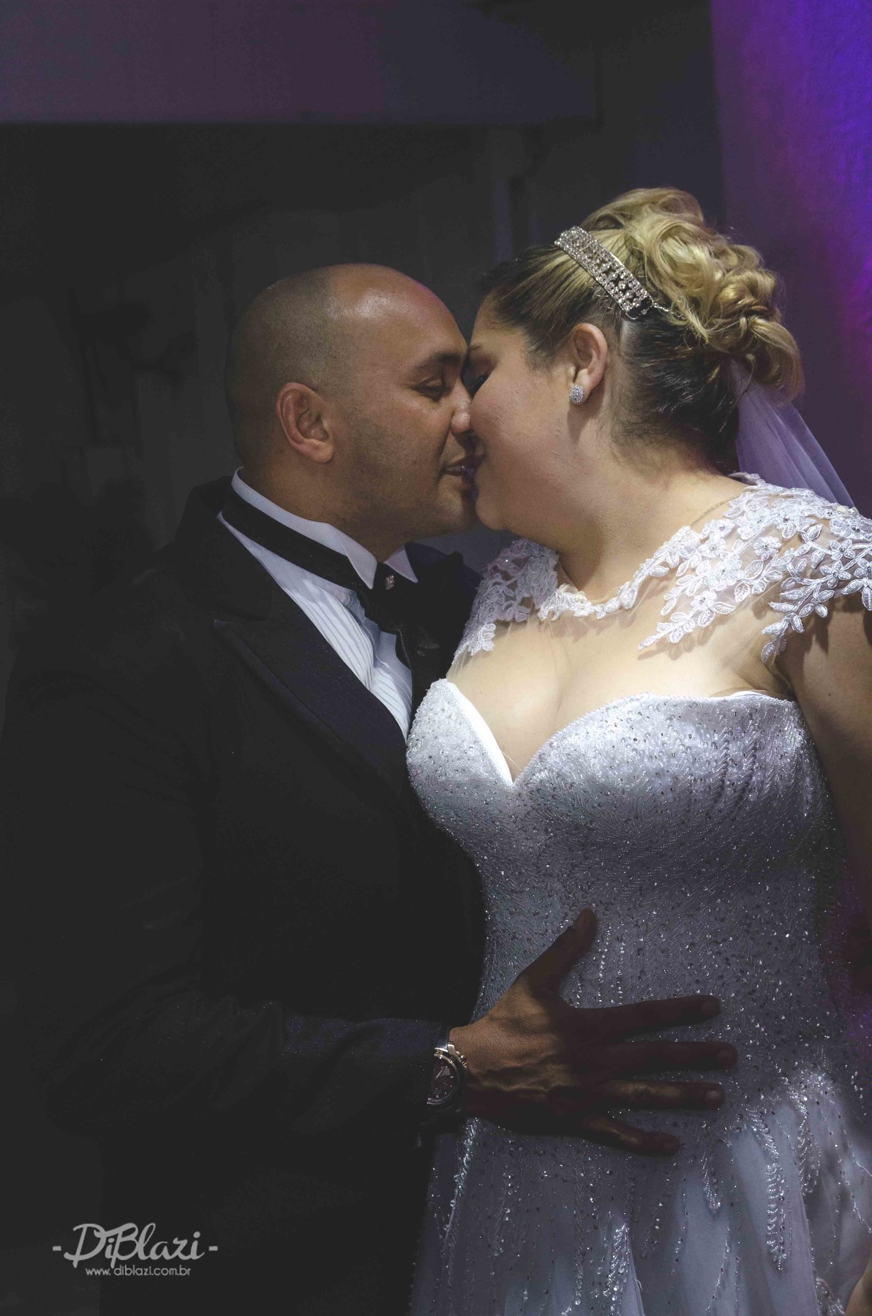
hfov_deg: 22.5
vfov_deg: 33.5
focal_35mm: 60
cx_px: 436
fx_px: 2190
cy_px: 658
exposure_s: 1/100
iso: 3200
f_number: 5.6
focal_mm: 40
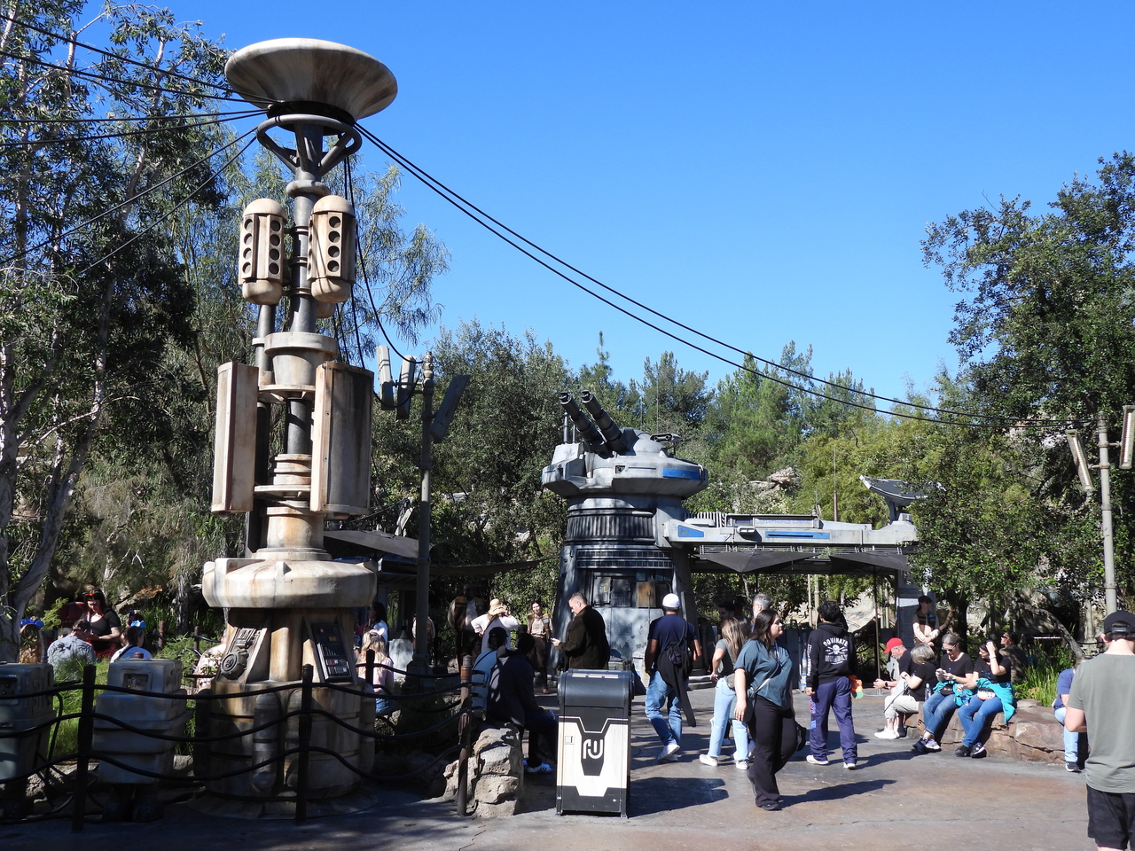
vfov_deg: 40.7
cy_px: 426
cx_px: 568
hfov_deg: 52.6
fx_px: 1148
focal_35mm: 35
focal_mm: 6.2
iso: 100
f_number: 3.2
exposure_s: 1/1000
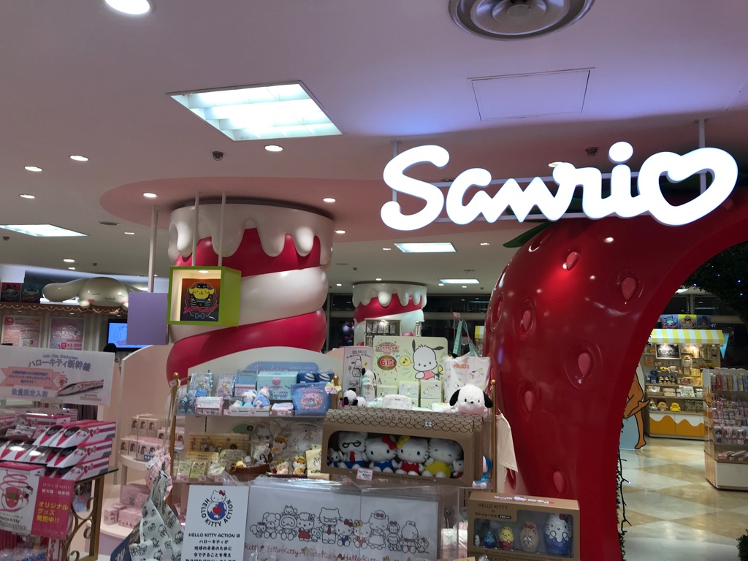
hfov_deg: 63.4
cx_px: 374
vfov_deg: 49.7
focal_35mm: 28
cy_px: 280
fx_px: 605
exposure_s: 1/122
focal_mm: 3.99
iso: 20
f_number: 1.8
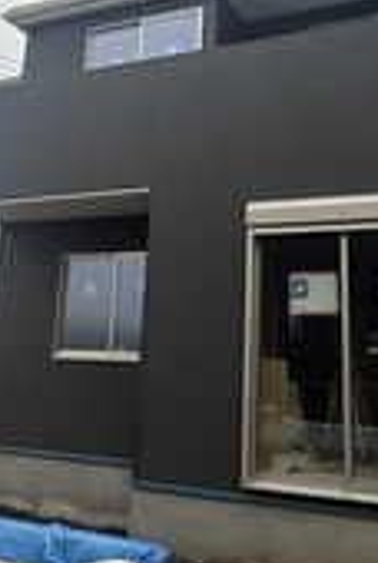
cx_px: 229
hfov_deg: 32.6
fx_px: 643
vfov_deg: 46.3
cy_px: 172
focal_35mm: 41
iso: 50
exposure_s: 1/1017
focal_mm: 2.22
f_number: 2.2
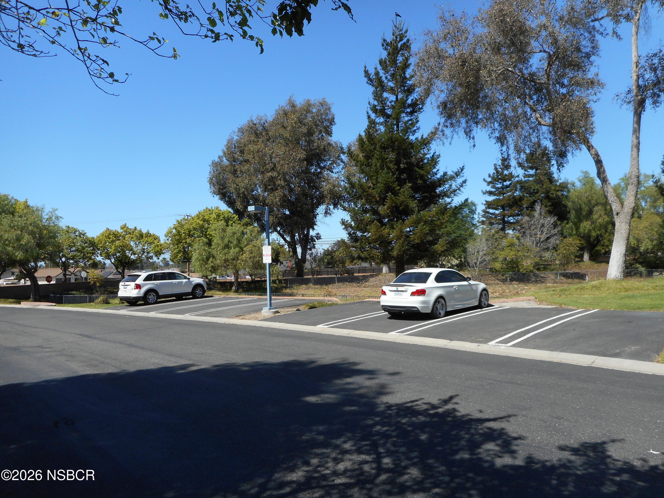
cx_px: 332
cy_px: 249
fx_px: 480
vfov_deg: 54.9
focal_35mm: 25
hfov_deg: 69.4
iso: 80
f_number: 3.7
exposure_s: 1/640
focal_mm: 4.5
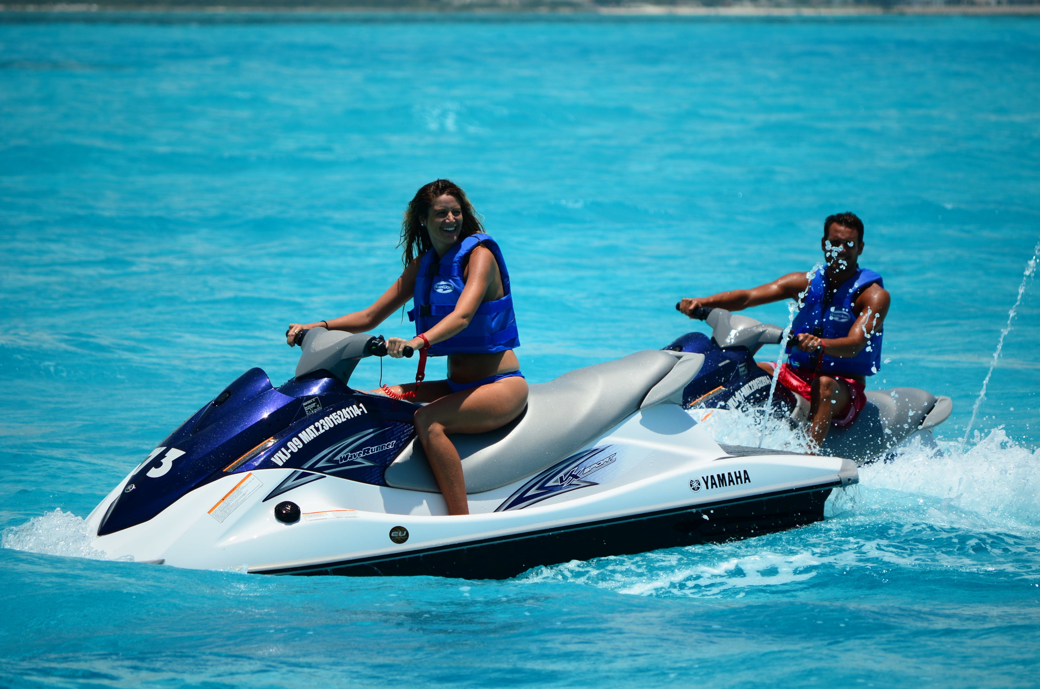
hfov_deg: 6.9
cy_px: 344
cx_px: 520
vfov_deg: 4.6
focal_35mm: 300
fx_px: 8649
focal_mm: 200
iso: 100
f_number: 5.6
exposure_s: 1/800
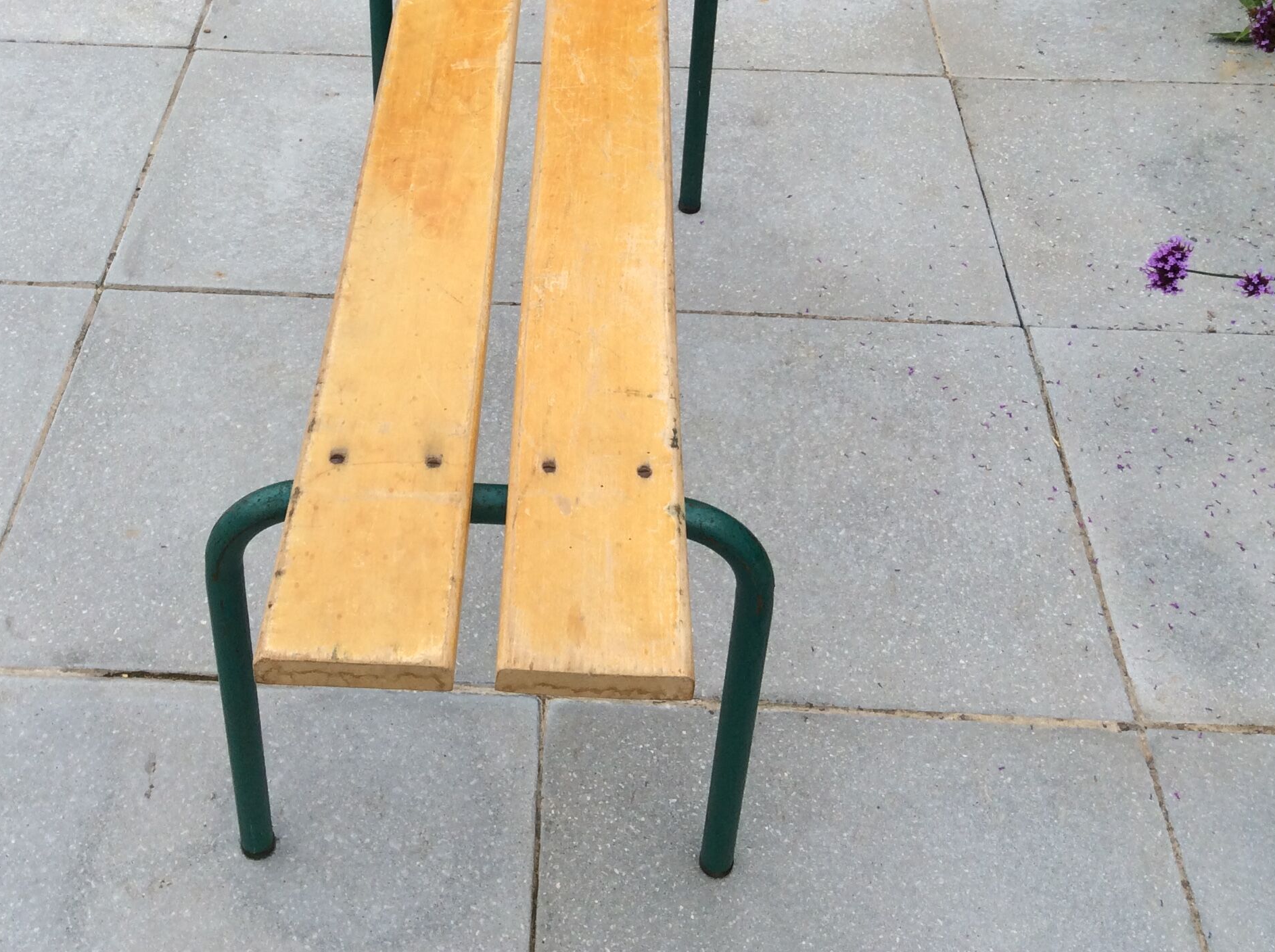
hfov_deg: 42.8
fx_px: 1618
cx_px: 516
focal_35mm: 44
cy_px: 319
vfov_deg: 32.5
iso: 32
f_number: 2.4
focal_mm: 3.3
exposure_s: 1/381
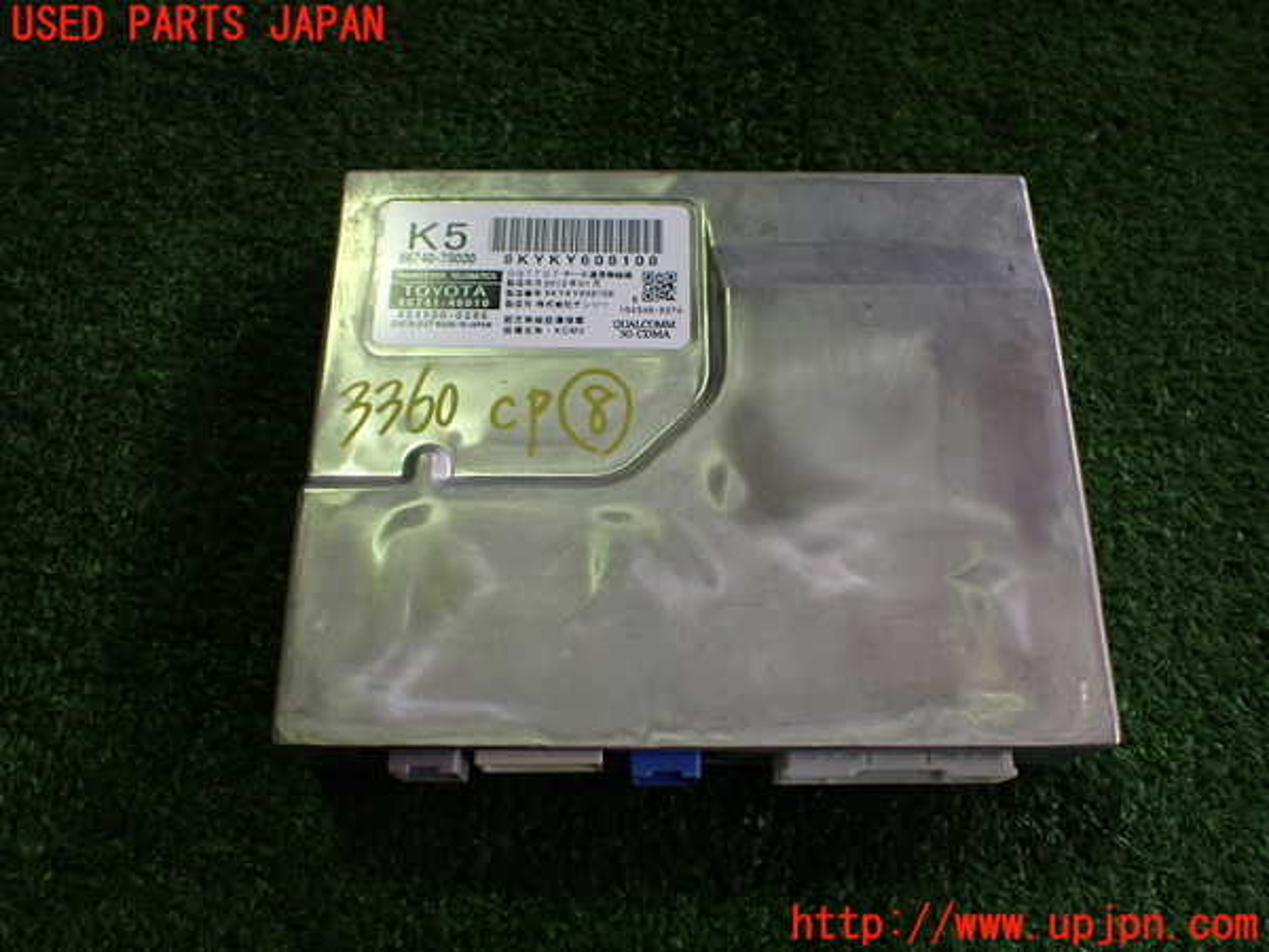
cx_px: 634
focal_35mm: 30
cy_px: 476
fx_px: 1100
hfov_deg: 60.0
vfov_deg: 46.8
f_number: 2.3
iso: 250
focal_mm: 5.4
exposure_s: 1/125
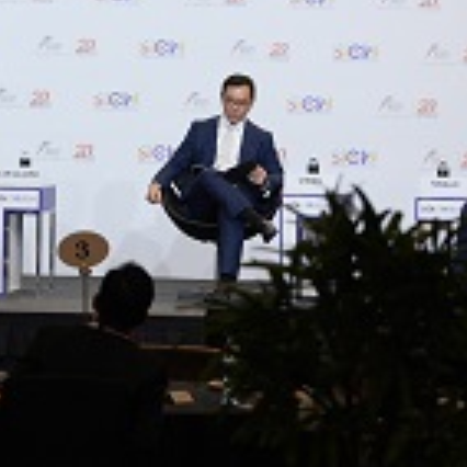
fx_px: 5113
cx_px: -151
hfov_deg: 5.2
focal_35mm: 335
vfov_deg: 5.2
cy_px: 194
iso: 2000
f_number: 3.5
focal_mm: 93
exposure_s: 1/200
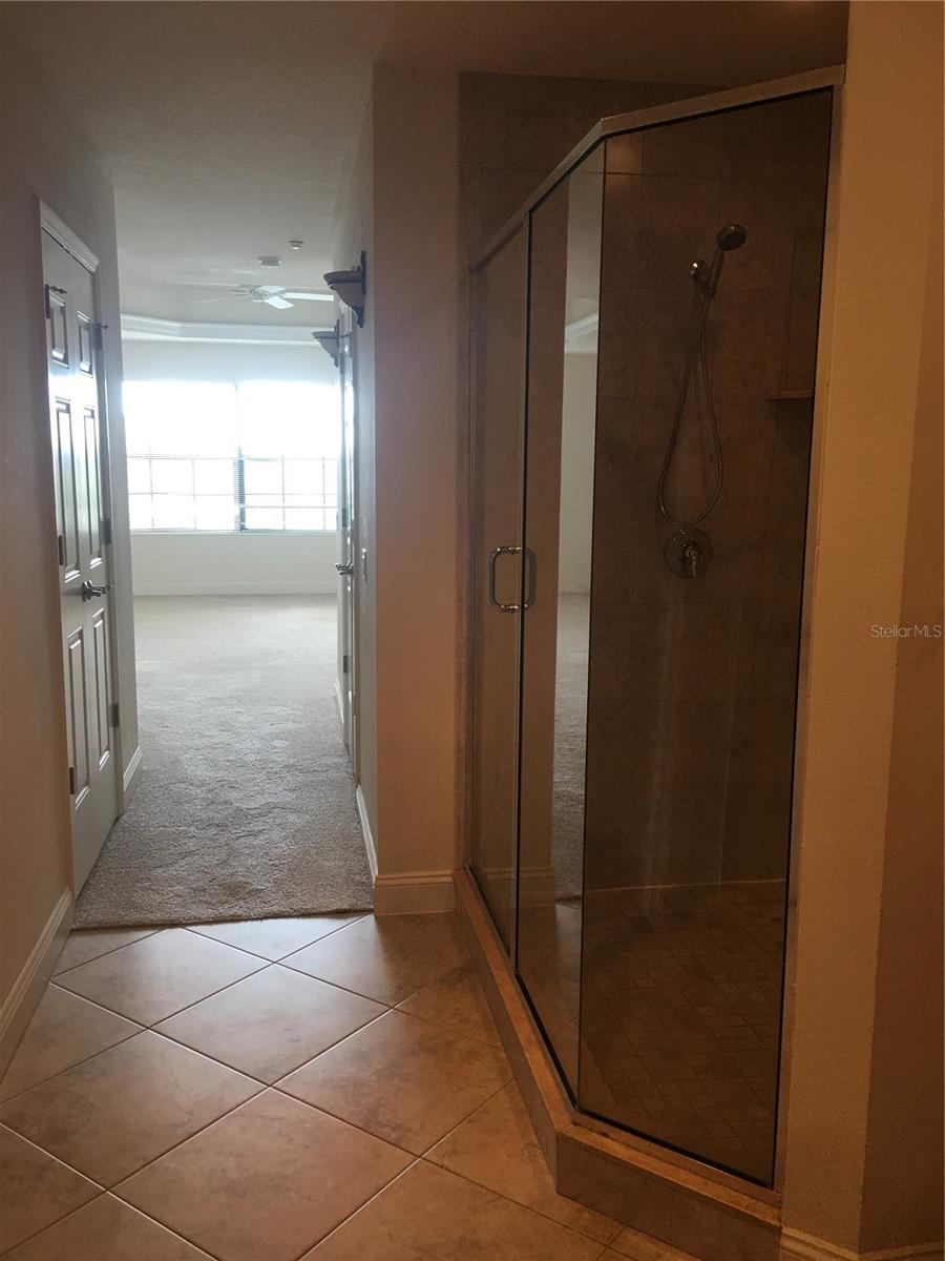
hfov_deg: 48.2
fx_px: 1056
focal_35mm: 29
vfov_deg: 61.7
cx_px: 472
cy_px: 630
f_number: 2.2
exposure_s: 1/30
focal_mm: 4.15
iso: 25
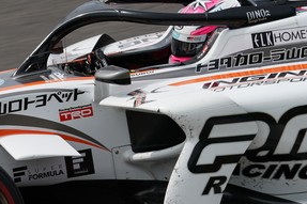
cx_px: 41
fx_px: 9741
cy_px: 103
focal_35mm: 1143
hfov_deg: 1.8
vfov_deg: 1.2
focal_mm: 456
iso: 100
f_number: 6.3
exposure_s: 1/640
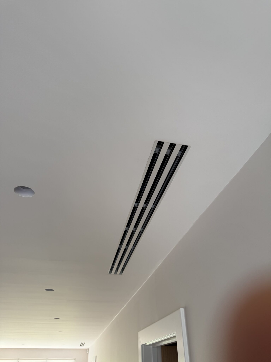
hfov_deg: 56.8
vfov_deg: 71.6
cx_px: 136
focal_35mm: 24
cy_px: 181
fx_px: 251
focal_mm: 6.76
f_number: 1.78
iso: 100
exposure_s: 1/121
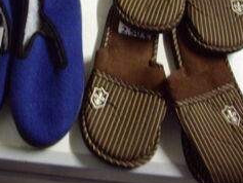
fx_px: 541
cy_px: 11
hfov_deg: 24.5
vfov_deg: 18.8
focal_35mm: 77
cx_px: 15
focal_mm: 6.2
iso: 200
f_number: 2.7
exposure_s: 1/6
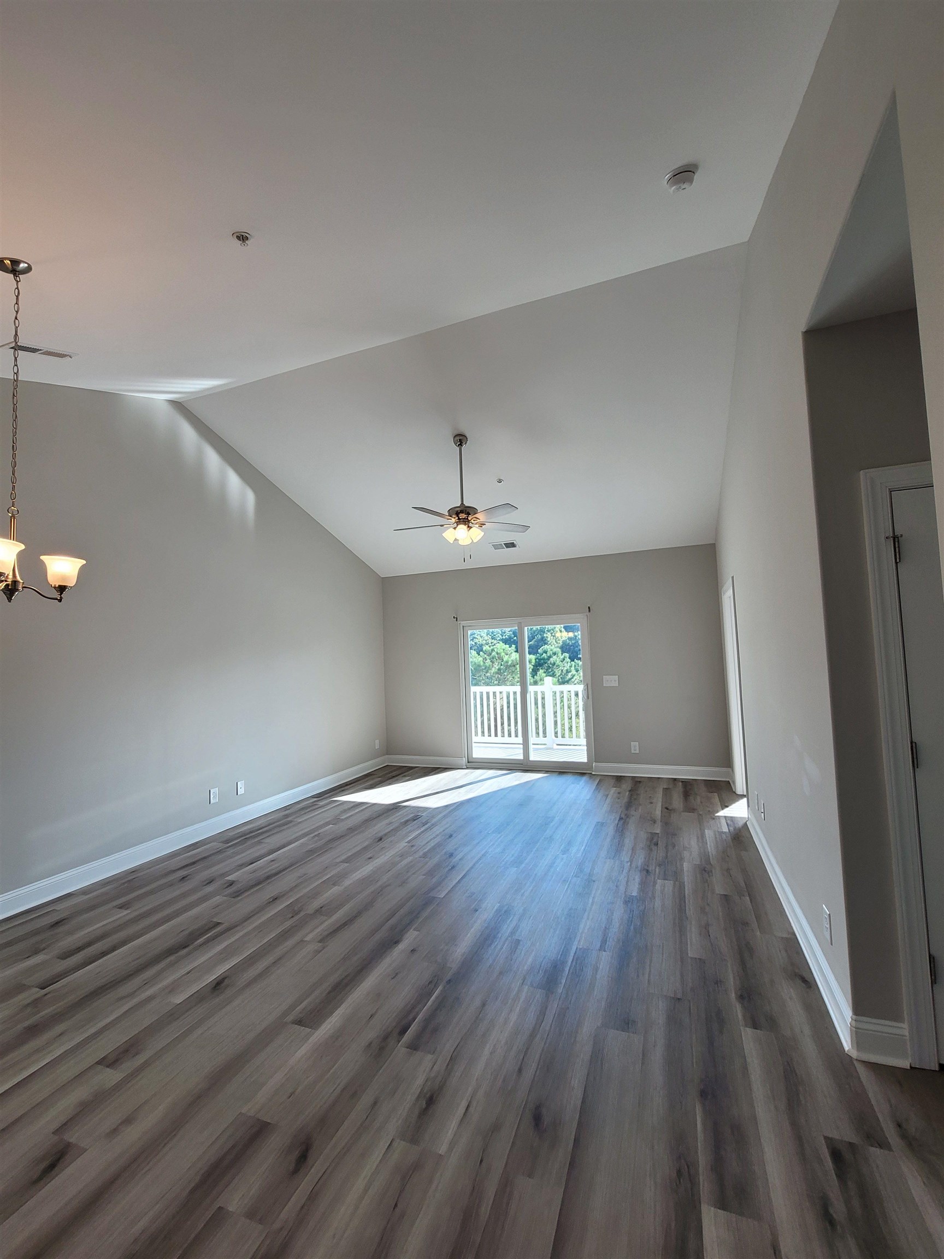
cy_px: 630
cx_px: 472
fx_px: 473
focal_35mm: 13
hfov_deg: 89.9
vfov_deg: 106.2
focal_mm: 2.2
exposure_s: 1/120
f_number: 2.2
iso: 64
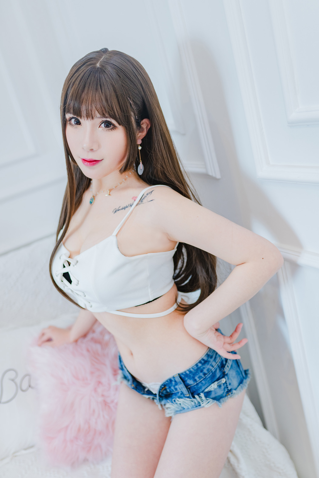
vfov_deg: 54.4
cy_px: 239
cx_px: 160
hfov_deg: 37.9
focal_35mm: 35
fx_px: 465
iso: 800
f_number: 2
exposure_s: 1/100
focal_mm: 35
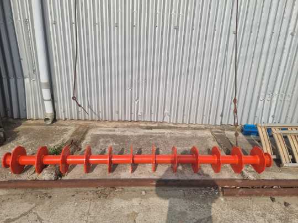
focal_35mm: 24
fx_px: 207
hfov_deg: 71.6
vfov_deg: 56.8
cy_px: 112
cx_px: 149
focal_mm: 6.7
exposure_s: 1/1264
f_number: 1.8
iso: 50
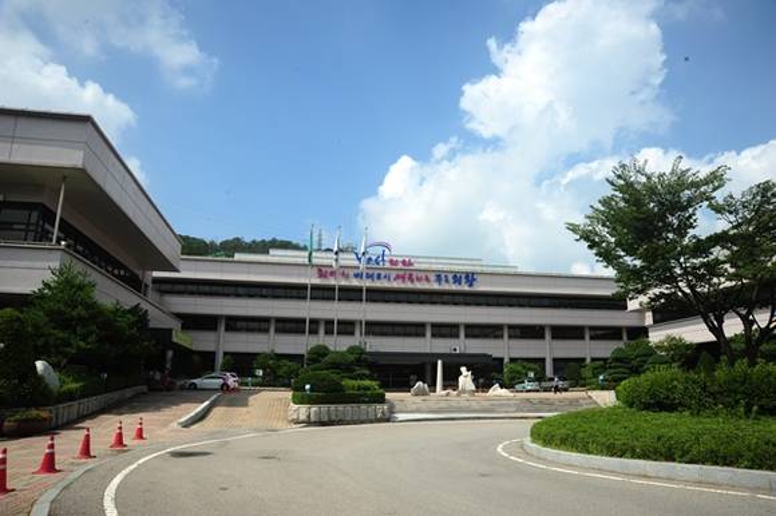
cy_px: 258
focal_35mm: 24
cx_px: 388
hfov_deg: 73.8
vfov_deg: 53.1
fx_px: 517
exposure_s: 1/125
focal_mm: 24
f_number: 13
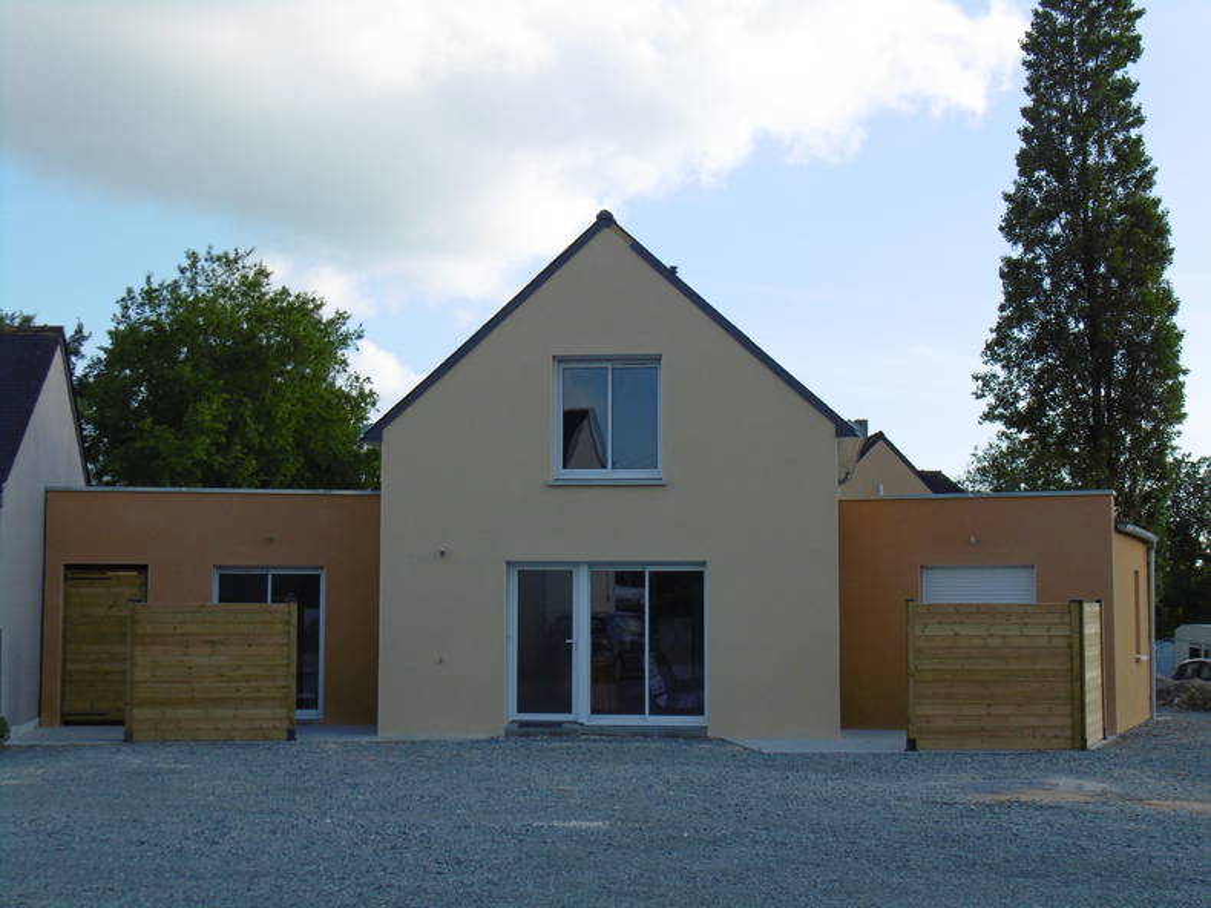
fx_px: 2028
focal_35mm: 58
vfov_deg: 25.2
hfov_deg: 33.2
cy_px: 454
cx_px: 606
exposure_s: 1/640
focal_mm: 10.5
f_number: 4
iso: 100
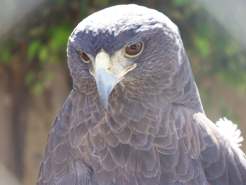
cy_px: 92
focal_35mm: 184
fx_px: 1308
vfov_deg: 8.1
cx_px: 123
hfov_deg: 10.7
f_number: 3.6
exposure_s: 1/60
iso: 64
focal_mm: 29.3
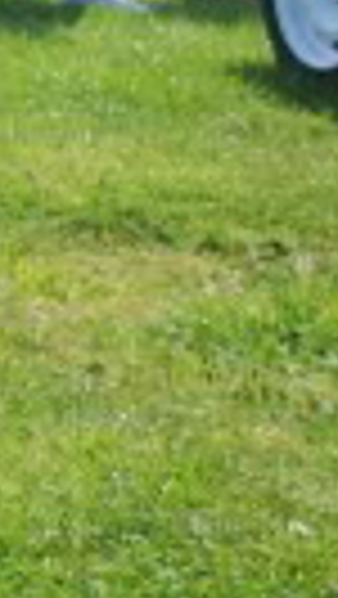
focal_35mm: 227
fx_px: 3610
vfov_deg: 9.4
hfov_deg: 4.7
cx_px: -1129
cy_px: 56
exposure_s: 1/1600
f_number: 4.5
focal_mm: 24
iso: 400
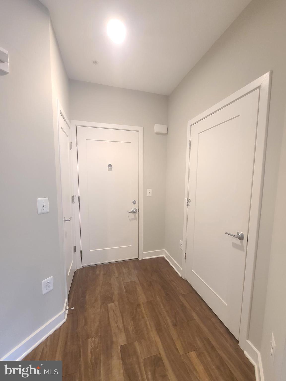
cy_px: 190
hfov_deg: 89.9
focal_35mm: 13
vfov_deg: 106.2
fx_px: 143
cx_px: 143
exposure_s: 1/30
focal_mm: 2.2
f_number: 2.2
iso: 400
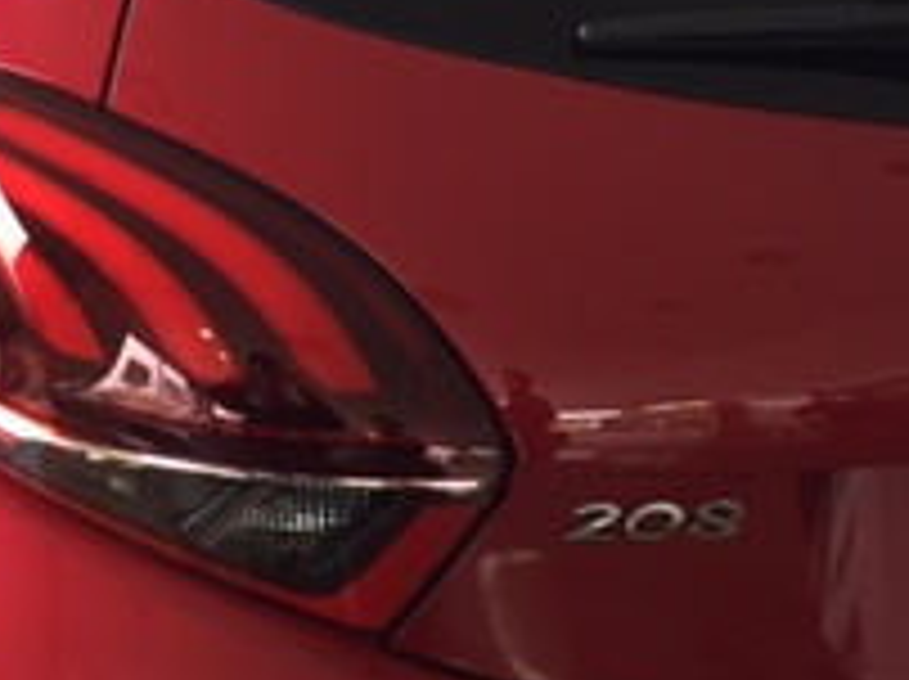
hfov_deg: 21.3
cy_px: 293
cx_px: 513
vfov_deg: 16.0
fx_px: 2413
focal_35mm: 92
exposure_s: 1/30
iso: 64
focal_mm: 4.15
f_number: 2.2
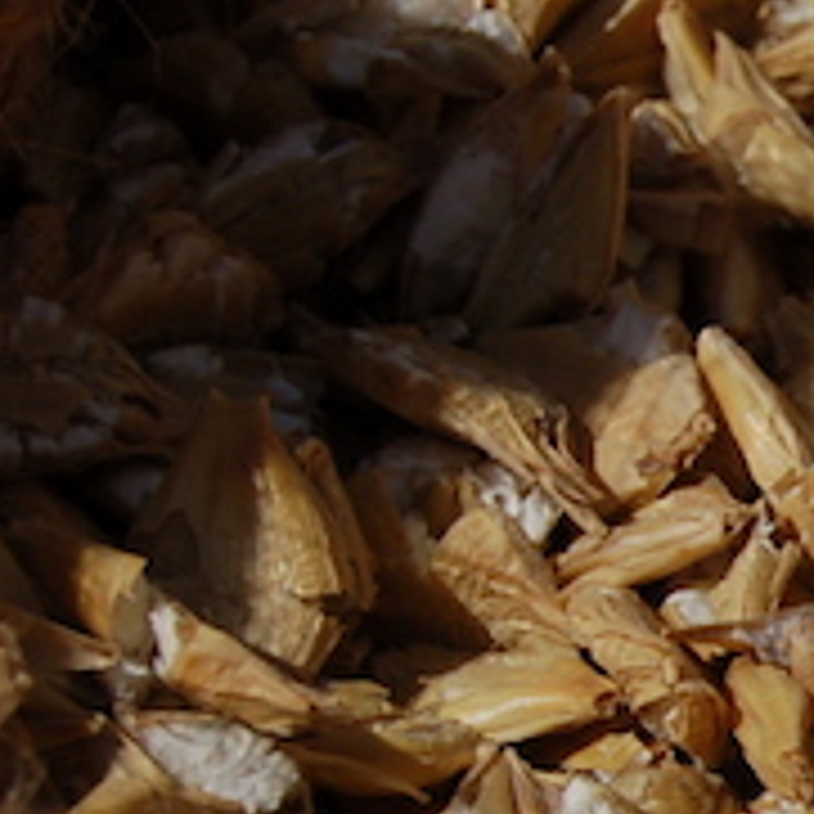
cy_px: 762
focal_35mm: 387
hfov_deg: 4.4
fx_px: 10305
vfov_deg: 4.5
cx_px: 2042
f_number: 11
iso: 200
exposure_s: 1/500
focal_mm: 55
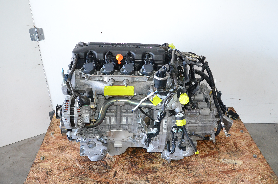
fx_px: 208
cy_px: 92
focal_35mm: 27
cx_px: 139
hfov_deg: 67.5
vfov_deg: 47.7
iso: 2500
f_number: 6.3
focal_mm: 18
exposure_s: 1/60
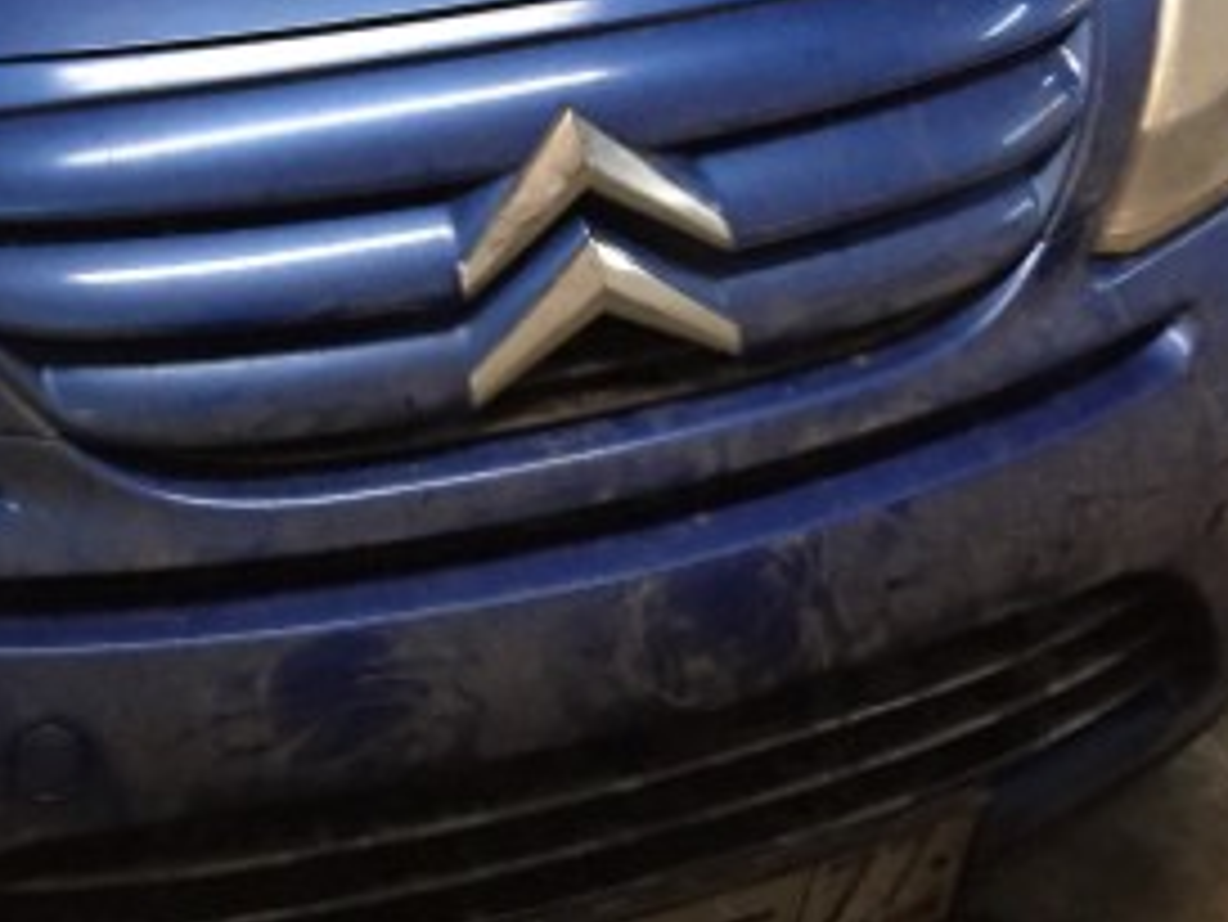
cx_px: 139
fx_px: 3017
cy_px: -418
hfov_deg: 22.5
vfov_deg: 16.1
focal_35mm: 85
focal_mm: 4.15
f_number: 2.2
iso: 250
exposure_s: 1/33
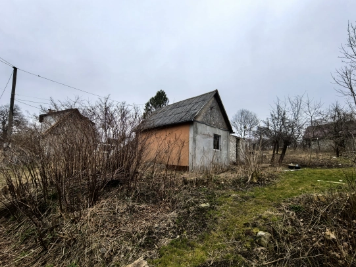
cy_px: 138
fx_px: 154
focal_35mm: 15
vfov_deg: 81.7
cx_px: 182
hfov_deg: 98.1
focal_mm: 1.76
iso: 50
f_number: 2.2
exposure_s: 1/691
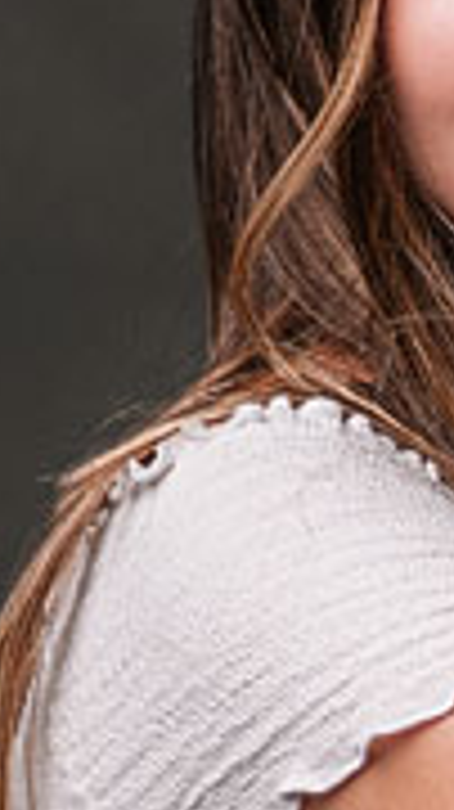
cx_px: 773
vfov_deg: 4.6
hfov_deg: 2.6
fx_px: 10099
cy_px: 1112
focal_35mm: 471
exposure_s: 1/100
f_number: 6.3
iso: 200
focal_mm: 90
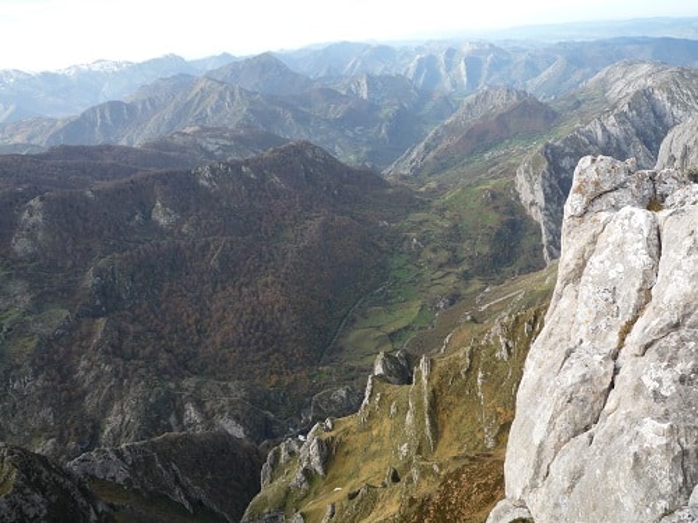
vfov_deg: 46.8
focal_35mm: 30
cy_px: 262
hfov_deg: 60.0
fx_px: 605
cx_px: 349
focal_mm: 5.3
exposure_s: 1/320
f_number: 3.4
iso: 100
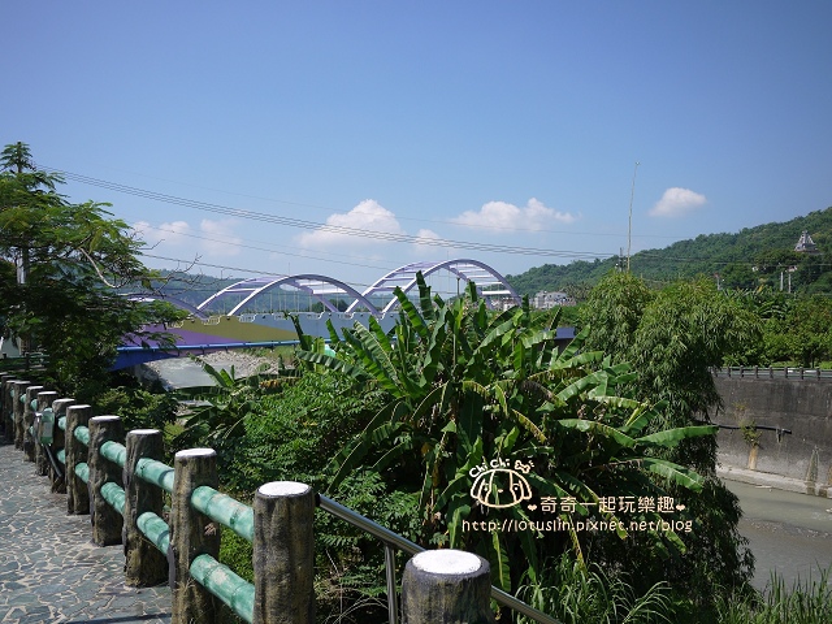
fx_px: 673
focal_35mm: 28
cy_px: 312
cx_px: 416
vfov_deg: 49.7
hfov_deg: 63.4
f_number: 3.5
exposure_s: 1/2000
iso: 100
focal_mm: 14
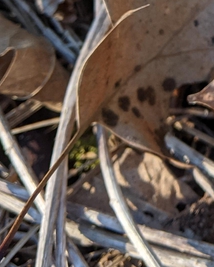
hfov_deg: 14.5
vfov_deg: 17.3
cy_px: -120
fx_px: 799
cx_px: 296
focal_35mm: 101
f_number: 1.8
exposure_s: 1/557
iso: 44
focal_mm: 4.44
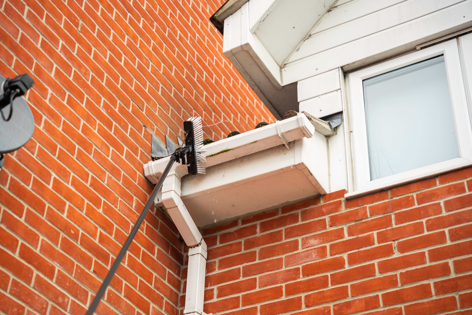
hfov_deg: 29.8
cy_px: 158
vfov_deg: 20.1
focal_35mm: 68
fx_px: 886
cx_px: 236
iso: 200
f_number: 2.8
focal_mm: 67.6
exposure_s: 1/125
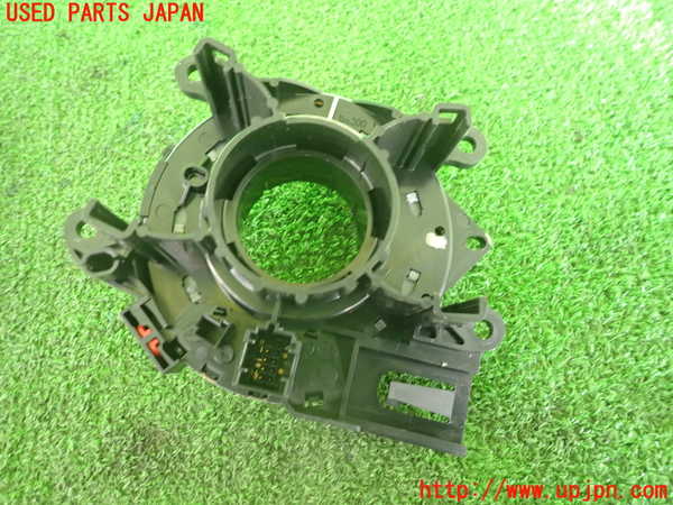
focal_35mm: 25
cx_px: 336
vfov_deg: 54.9
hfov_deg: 69.4
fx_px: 486
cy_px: 252
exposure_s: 1/30
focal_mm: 4.5
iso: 250
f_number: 2
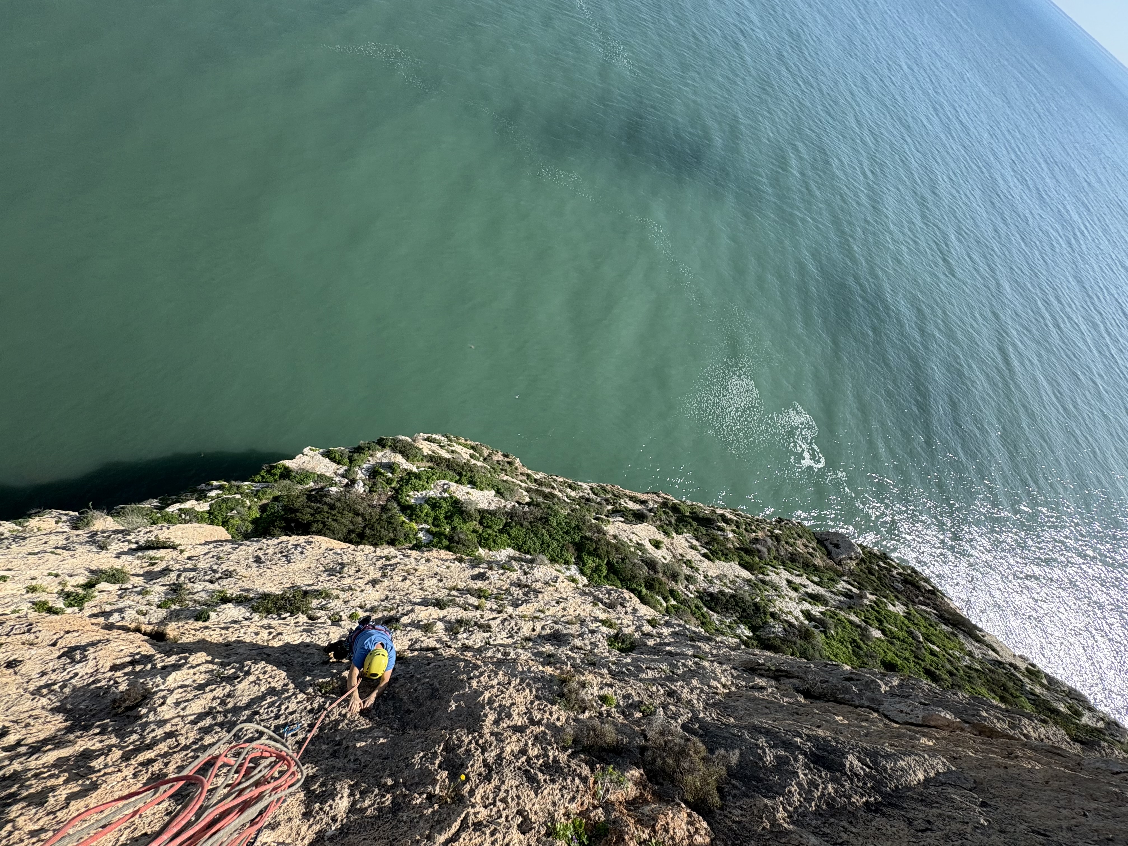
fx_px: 456
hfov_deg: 102.1
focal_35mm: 14
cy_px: 423
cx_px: 564
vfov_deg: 85.7
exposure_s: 1/1299
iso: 50
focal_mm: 2.22
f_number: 2.2
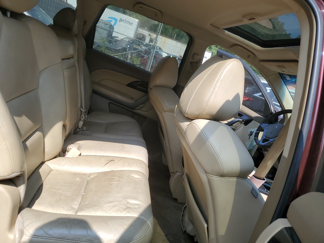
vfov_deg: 53.1
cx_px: 162
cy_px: 122
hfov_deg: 67.3
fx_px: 243
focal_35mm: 26
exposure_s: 1/1667
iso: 50
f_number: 1.5
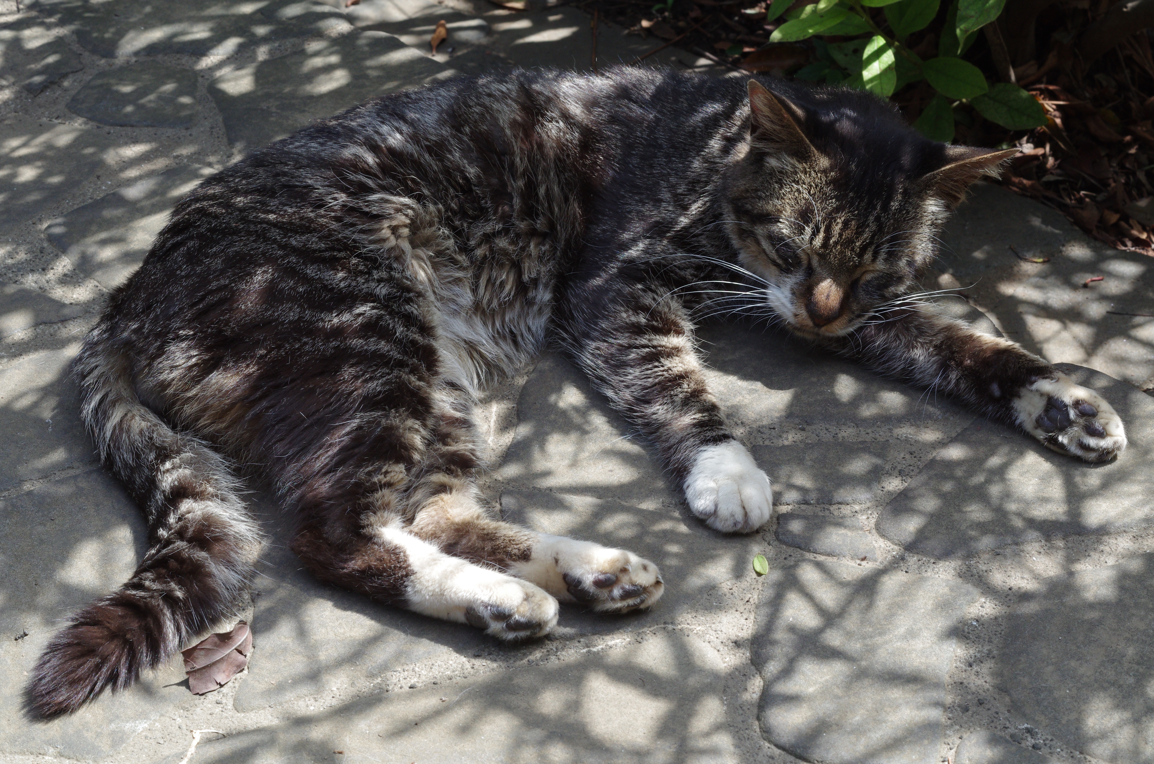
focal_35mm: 75
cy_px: 382
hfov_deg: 27.0
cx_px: 577
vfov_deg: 18.1
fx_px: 2399
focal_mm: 50
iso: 640
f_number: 11
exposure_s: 1/125
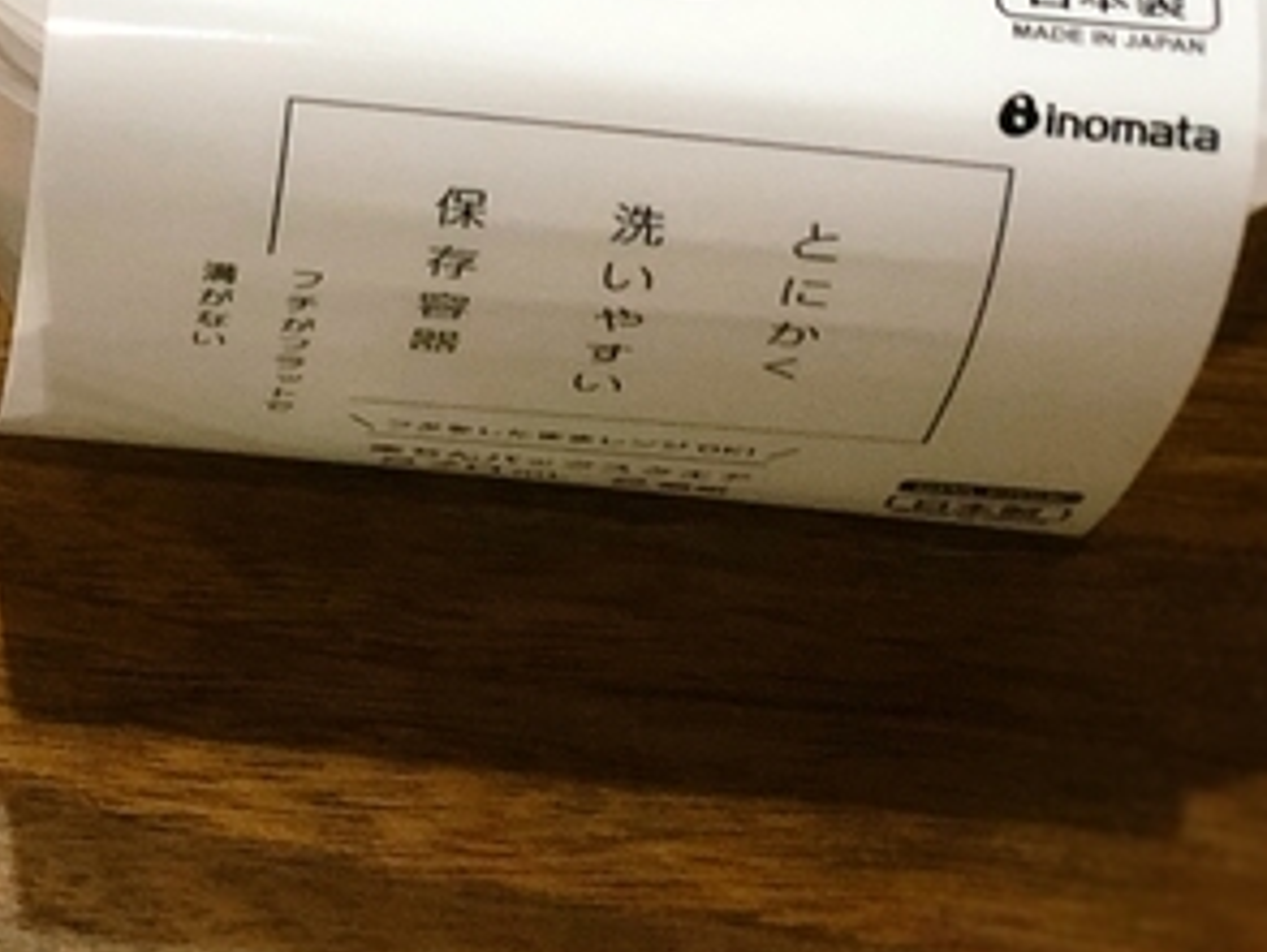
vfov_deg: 8.1
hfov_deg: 10.5
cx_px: -720
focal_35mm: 181
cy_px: -207
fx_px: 6630
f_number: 2.4
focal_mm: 6
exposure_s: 1/40
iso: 80
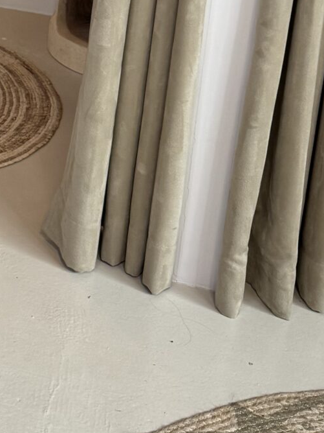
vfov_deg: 19.6
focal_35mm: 92
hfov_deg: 14.4
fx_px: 1148
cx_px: -231
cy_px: -132
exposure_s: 1/101
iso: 160
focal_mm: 6.76
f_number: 1.78
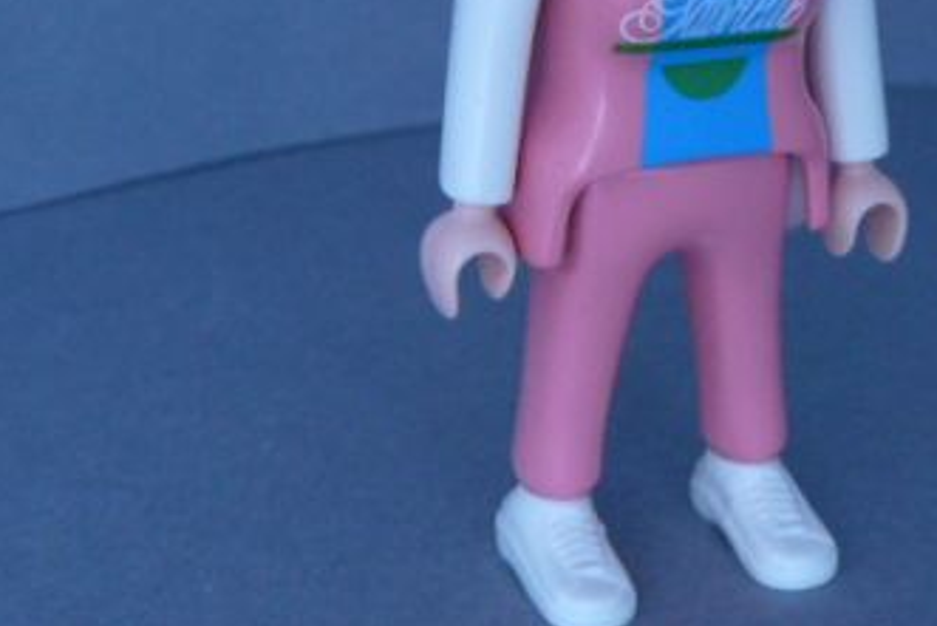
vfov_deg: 16.3
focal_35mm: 83
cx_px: 583
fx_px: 2161
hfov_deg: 24.4
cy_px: 67
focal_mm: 6
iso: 200
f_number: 2.8
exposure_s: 1
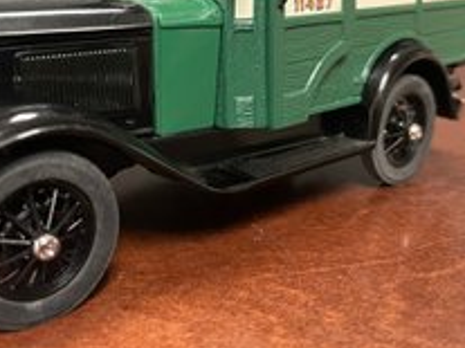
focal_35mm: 43
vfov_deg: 32.6
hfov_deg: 43.5
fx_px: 577
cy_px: 68
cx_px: 170
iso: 500
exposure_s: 1/30
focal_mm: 4.2
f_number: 1.6
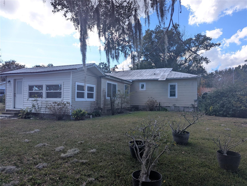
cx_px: 124
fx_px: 171
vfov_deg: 56.9
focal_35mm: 24
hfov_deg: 71.5
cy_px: 93
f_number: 1.85
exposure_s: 1/1205
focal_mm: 6.81
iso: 45
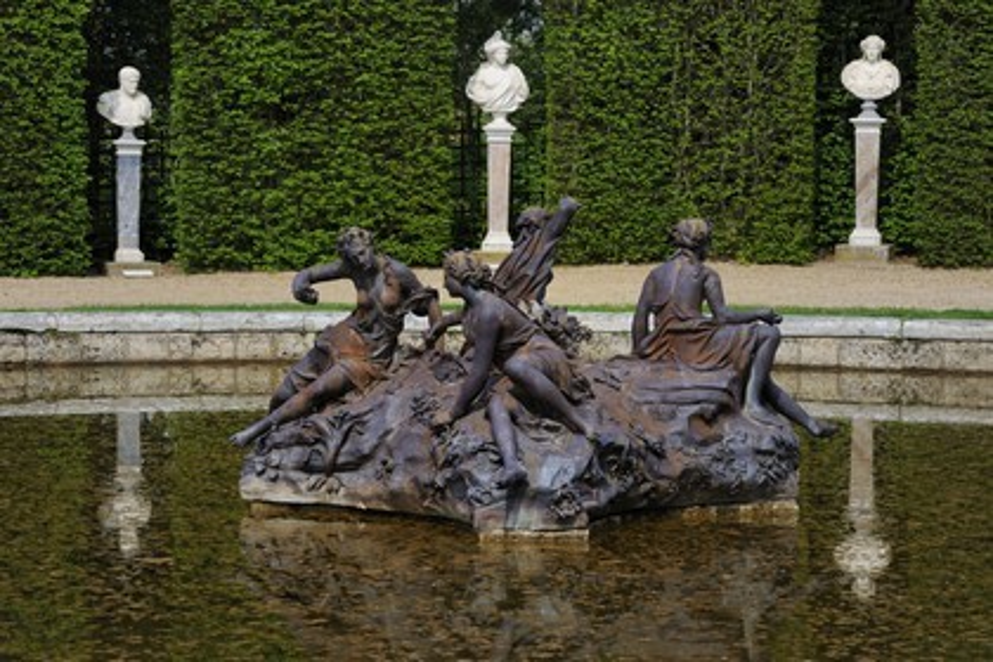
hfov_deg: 19.5
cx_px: 496
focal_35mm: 105
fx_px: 2896
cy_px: 331
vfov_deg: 13.0
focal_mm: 105
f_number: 9
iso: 100
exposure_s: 1/160
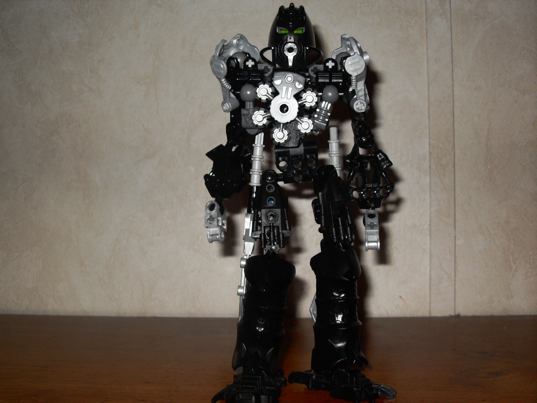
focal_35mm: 37
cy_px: 202
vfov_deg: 38.7
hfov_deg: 50.1
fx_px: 574
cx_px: 268
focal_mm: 6.3
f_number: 2.8
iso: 100
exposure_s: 1/45
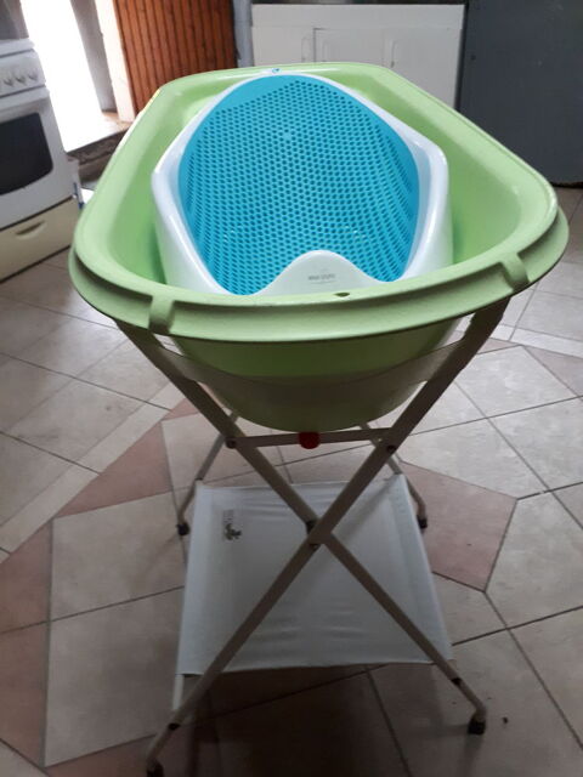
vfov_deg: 65.3
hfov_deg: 51.4
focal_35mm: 27
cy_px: 388
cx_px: 292
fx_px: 606
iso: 500
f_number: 1.9
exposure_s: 1/17
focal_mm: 3.6
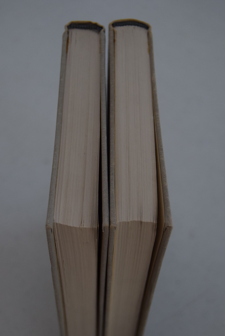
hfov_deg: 20.3
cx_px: 100
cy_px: 185
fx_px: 627
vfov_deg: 30.0
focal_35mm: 67
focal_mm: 38
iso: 800
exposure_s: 1/640
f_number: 4.8
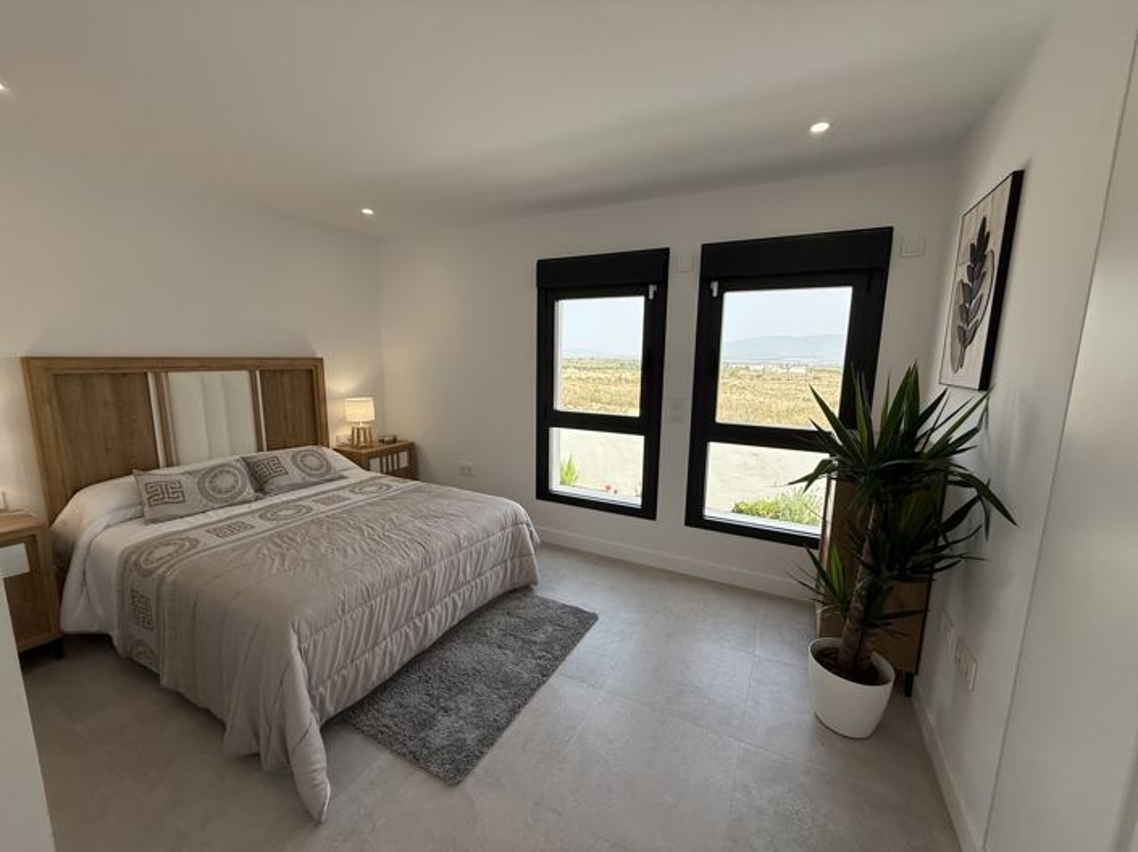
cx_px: 569
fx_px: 460
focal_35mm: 14
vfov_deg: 85.6
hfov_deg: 102.1
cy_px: 426
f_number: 2.2
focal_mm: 2.22
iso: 50
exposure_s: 1/540
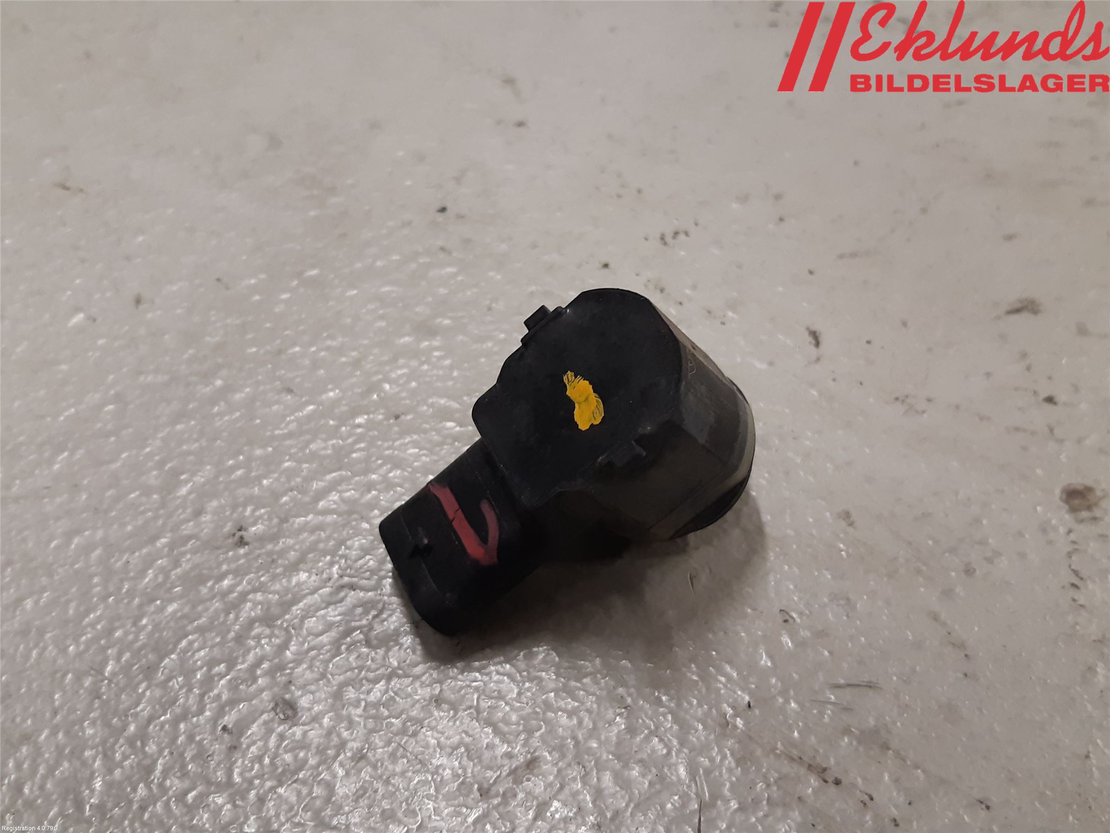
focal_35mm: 26
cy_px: 416
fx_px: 834
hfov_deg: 67.3
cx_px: 555
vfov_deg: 53.1
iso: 125
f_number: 1.7
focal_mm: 3.93
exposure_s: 1/50
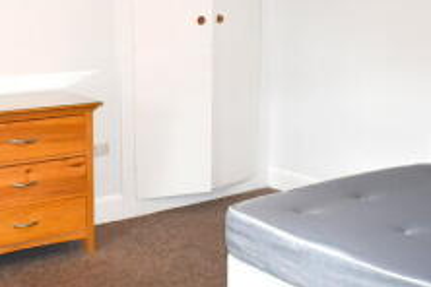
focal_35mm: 58
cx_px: 149
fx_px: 694
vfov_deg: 23.3
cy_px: 177
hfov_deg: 34.2
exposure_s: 1/80
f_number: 4.5
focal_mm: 18
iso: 800
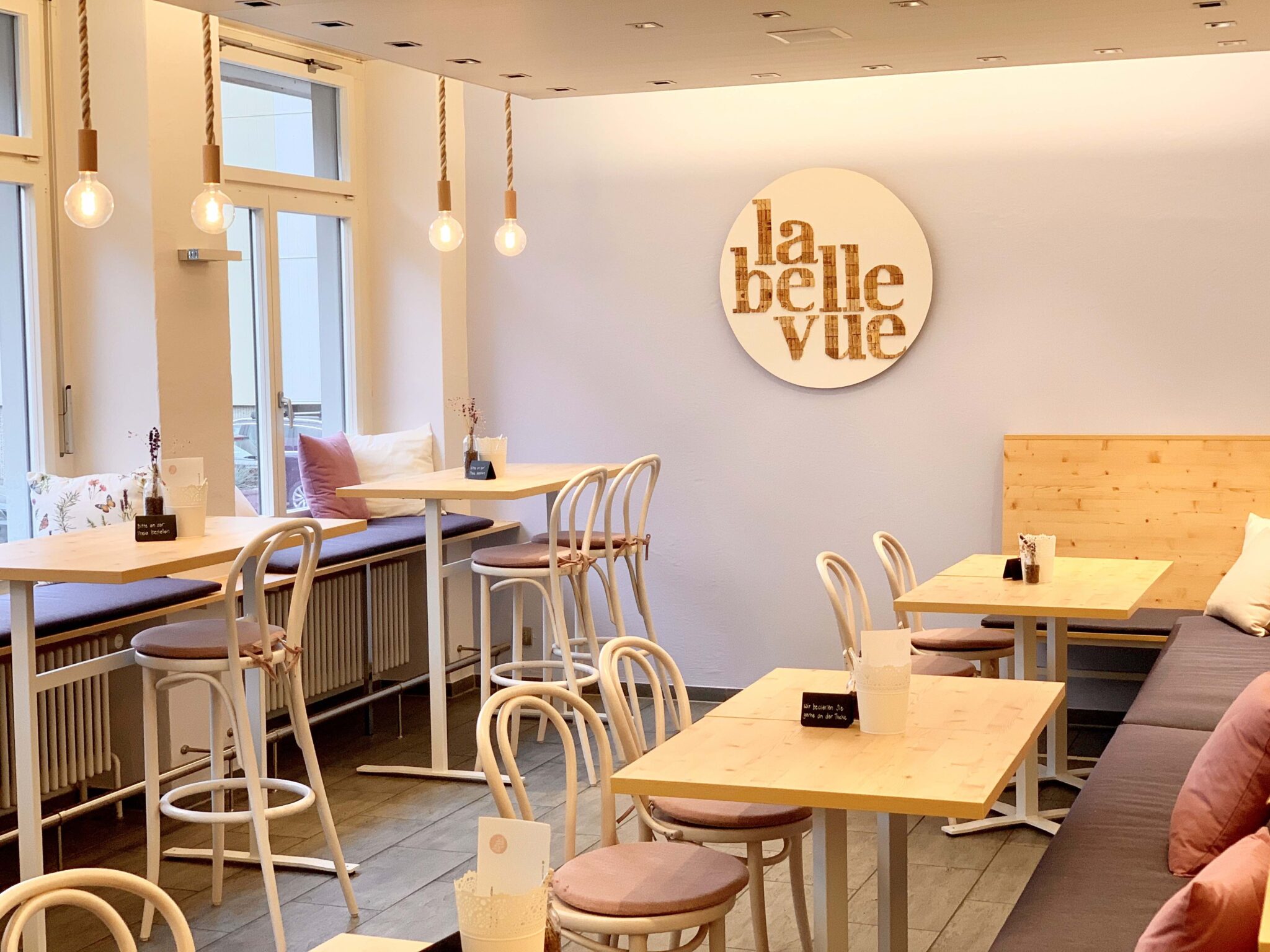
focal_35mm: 52
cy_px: 476
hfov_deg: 36.8
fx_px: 1908
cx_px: 635
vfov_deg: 28.0
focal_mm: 6
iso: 100
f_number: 2.4
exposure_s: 1/100
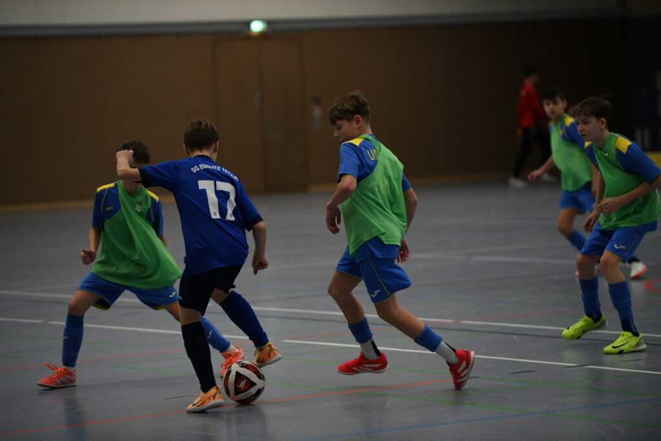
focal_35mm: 155
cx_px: 330
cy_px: 220
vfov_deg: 8.9
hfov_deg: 13.2
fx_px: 2846
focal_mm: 155
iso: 5000
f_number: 2.8
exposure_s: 1/1250
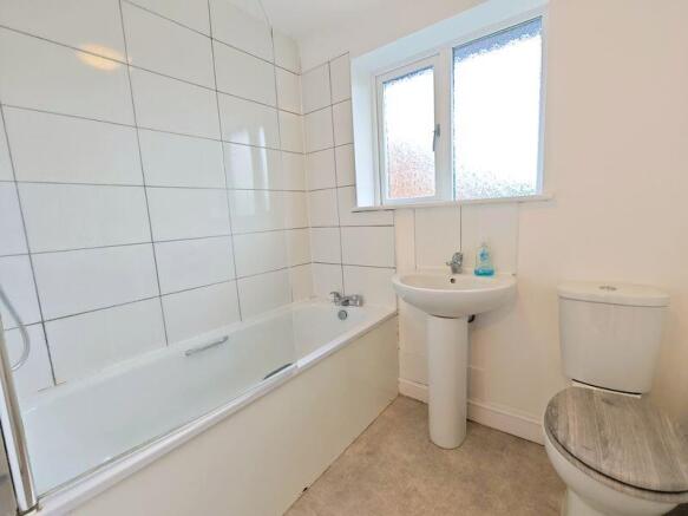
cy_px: 258
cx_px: 344
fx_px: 278
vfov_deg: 85.7
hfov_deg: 102.1
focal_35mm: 14
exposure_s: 1/128
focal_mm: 2.03
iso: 50
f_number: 1.8
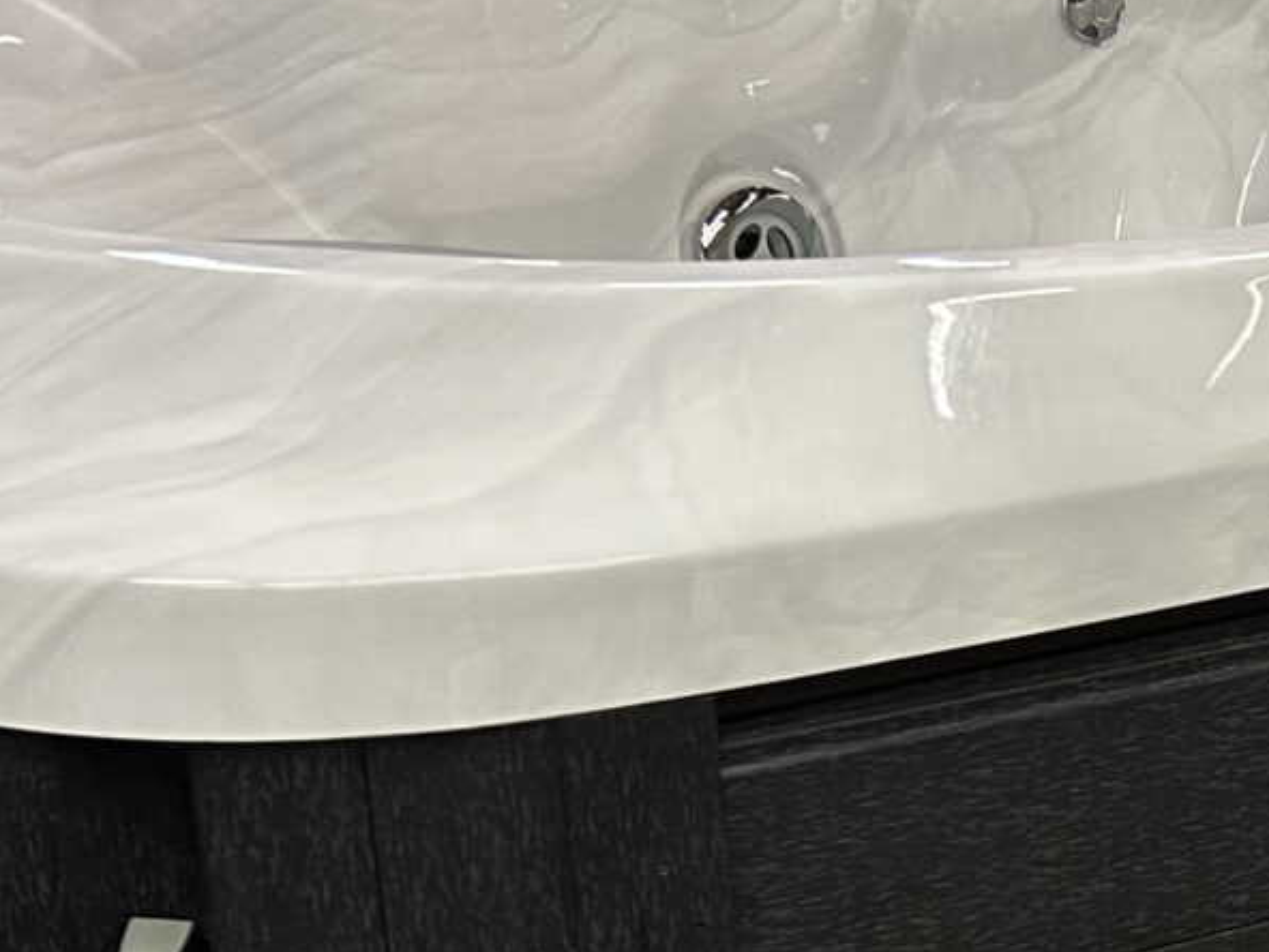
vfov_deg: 16.0
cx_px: 1558
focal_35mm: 90
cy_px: 1012
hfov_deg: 20.3
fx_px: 3299
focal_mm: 5.7
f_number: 1.5
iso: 200
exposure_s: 1/60
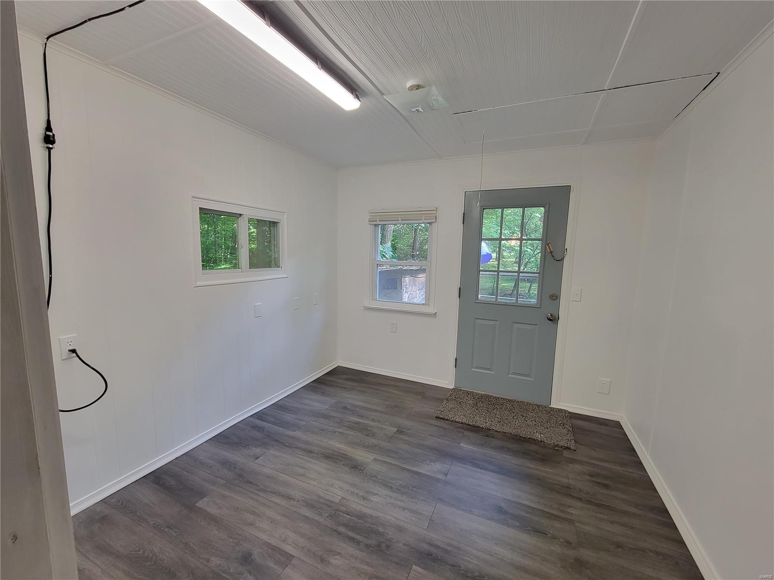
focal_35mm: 13
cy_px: 290
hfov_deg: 106.2
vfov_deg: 89.9
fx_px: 291
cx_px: 387
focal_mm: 2.2
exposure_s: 1/60
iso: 125
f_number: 2.2
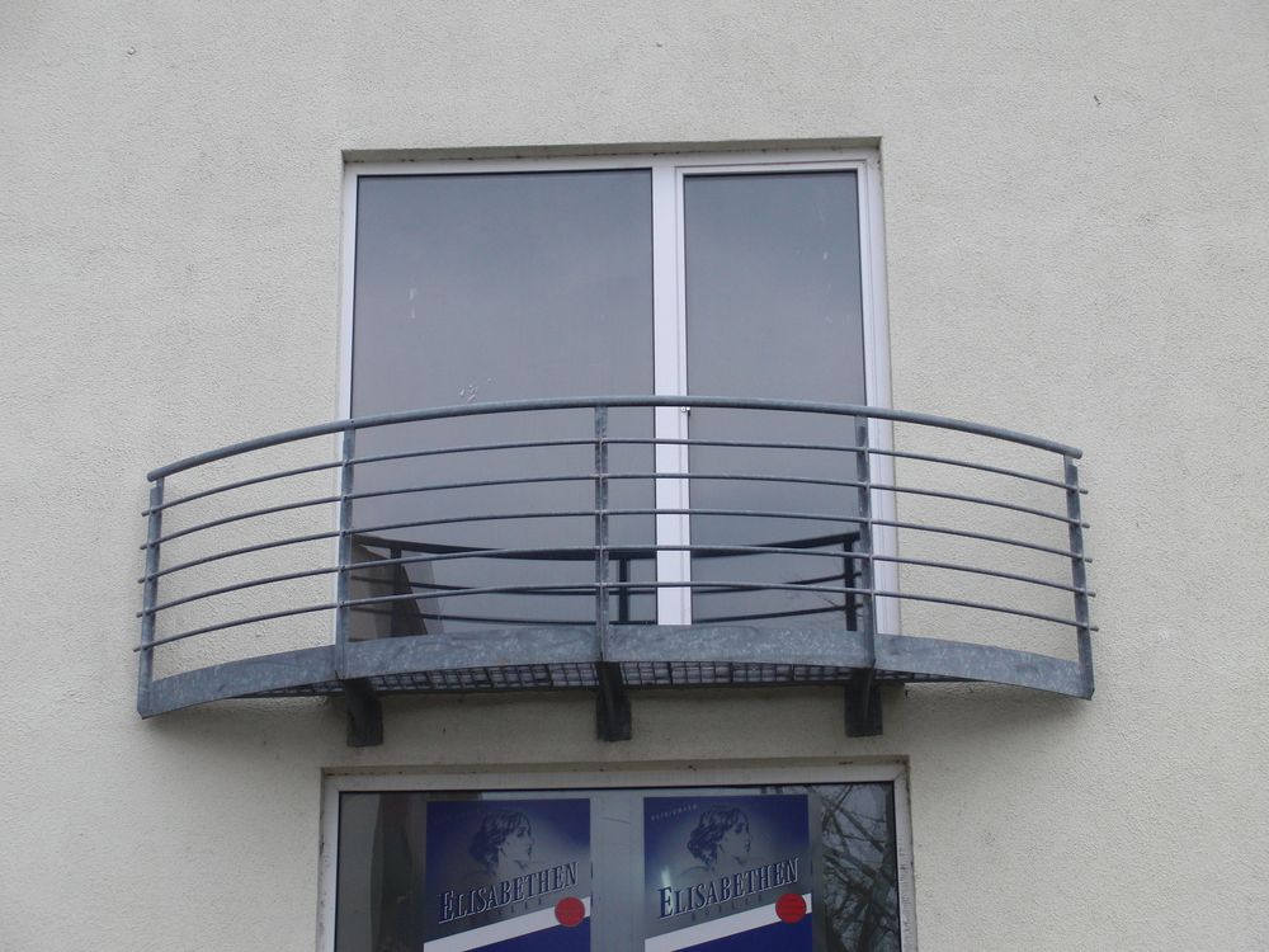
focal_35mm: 70
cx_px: 634
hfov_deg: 27.8
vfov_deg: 21.0
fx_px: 2566
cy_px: 476
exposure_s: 1/200
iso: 100
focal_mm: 12.23
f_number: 4.1
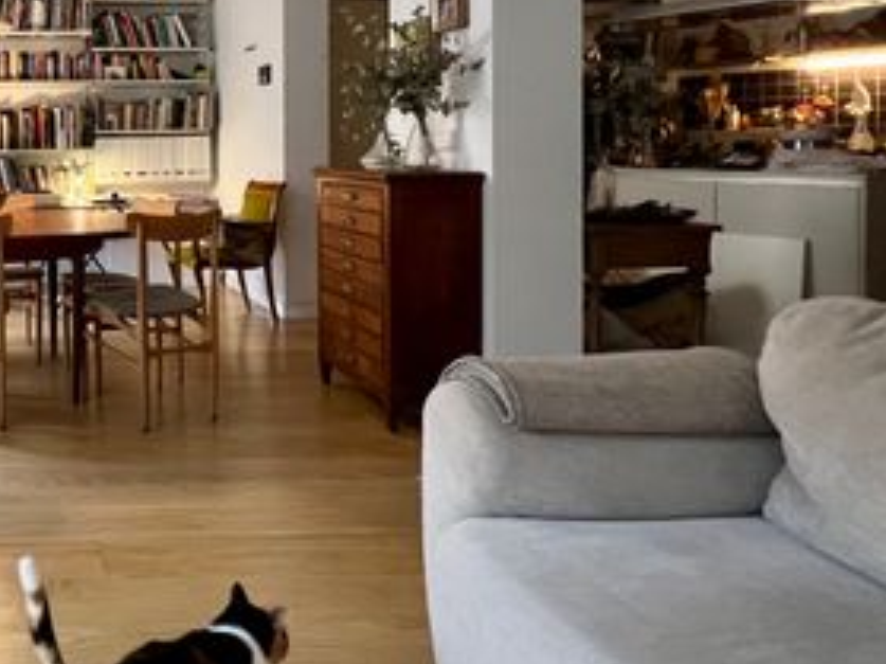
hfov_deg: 49.6
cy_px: 121
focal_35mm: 28
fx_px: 716
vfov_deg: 46.7
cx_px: -29
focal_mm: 1.57
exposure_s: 1/50
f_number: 1.8
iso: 320
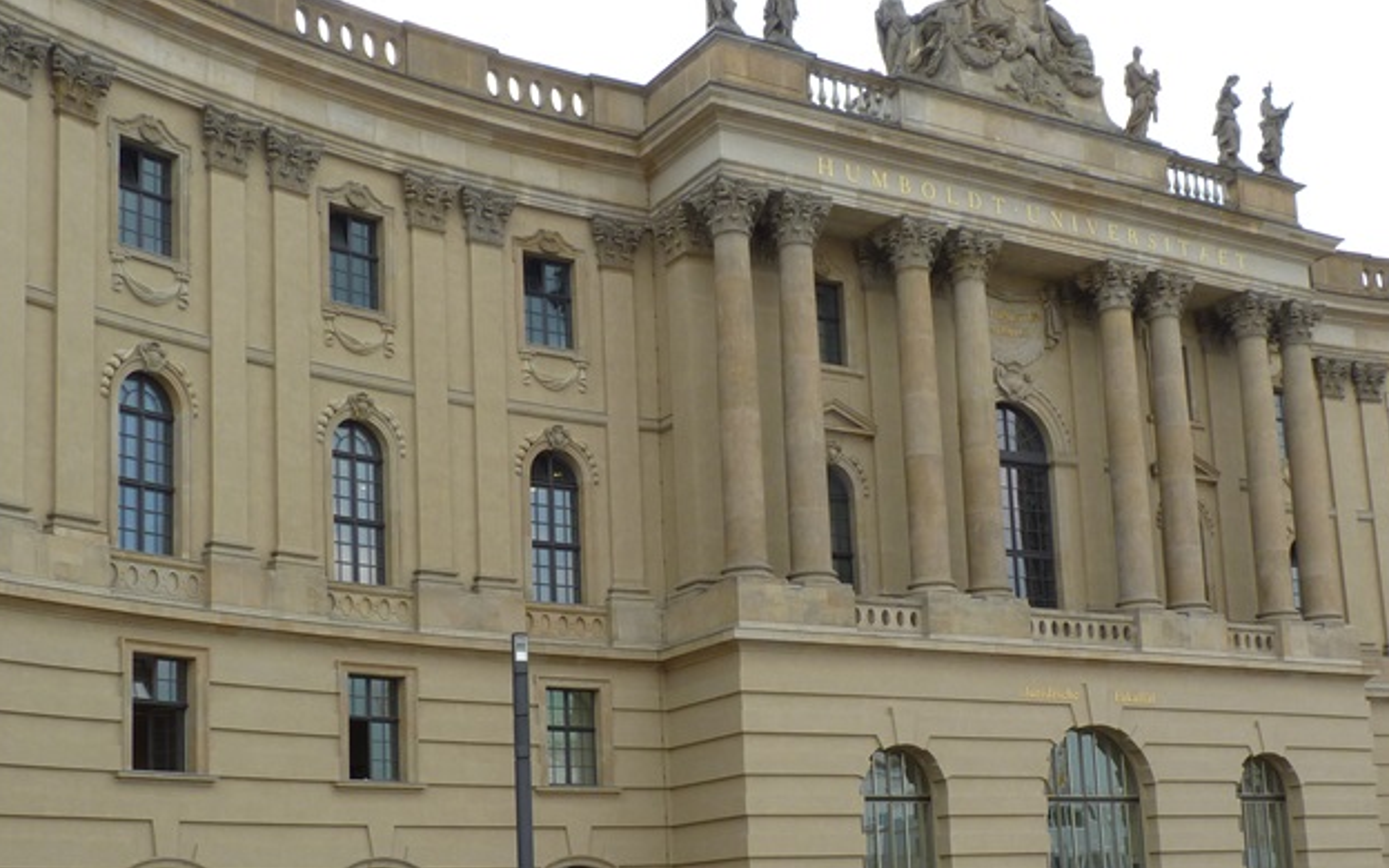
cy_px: 657
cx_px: 723
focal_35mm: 47
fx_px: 1779
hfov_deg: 42.6
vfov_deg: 27.0
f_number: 5
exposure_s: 1/125
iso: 80
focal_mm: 4.8
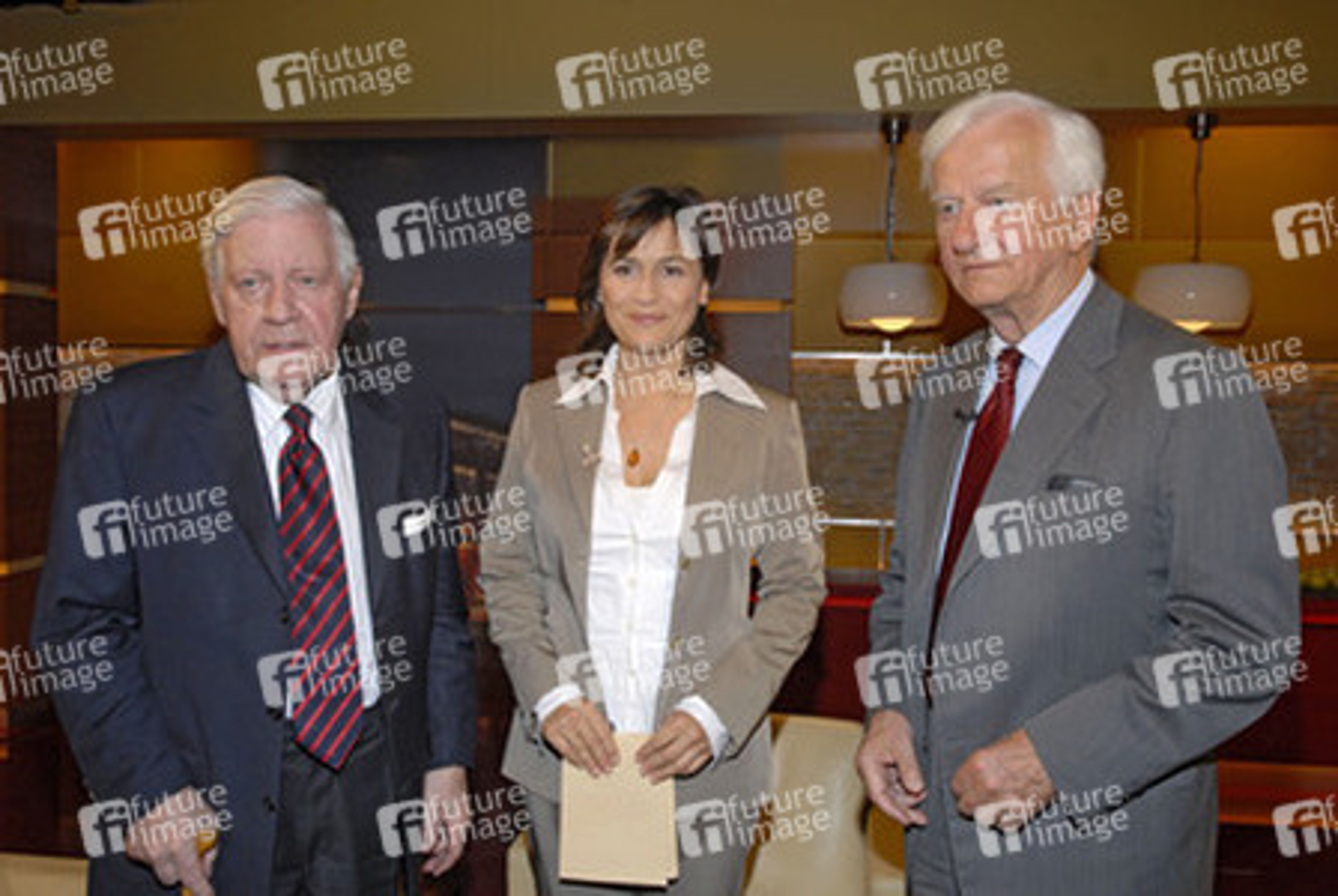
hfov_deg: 55.0
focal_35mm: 34
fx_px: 1284
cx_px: 669
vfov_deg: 38.5
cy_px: 448
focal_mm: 23
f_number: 8
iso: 400
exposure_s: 1/50
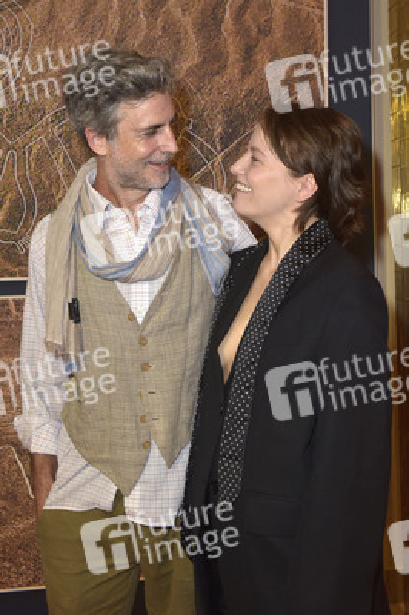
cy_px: 308
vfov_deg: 50.7
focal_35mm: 38
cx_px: 204
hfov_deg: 35.0
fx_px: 649
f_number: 5.6
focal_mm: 38
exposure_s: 1/200
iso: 800
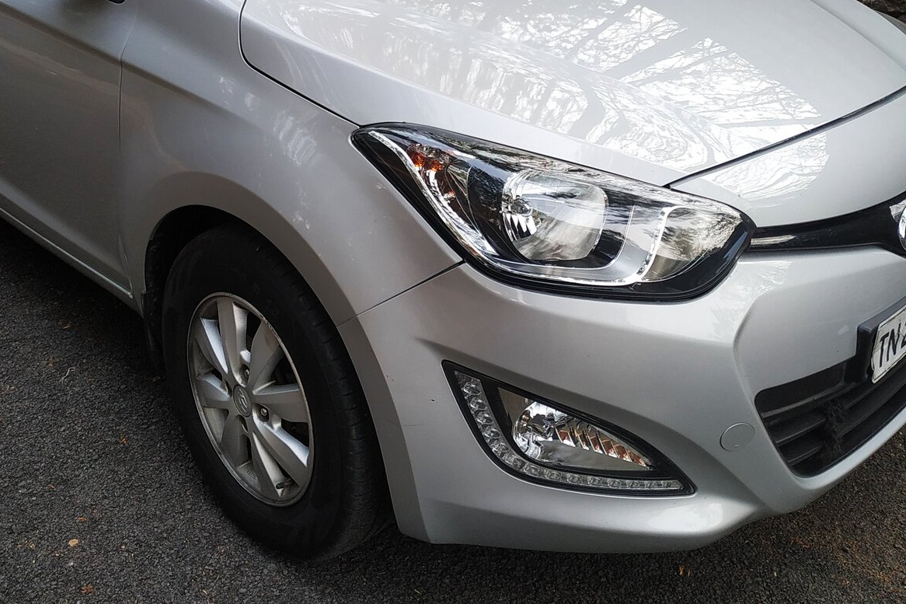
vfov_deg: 35.0
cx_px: 427
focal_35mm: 37
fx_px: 931
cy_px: 141
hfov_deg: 51.9
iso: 125
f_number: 1.9
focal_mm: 3.94
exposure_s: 1/206
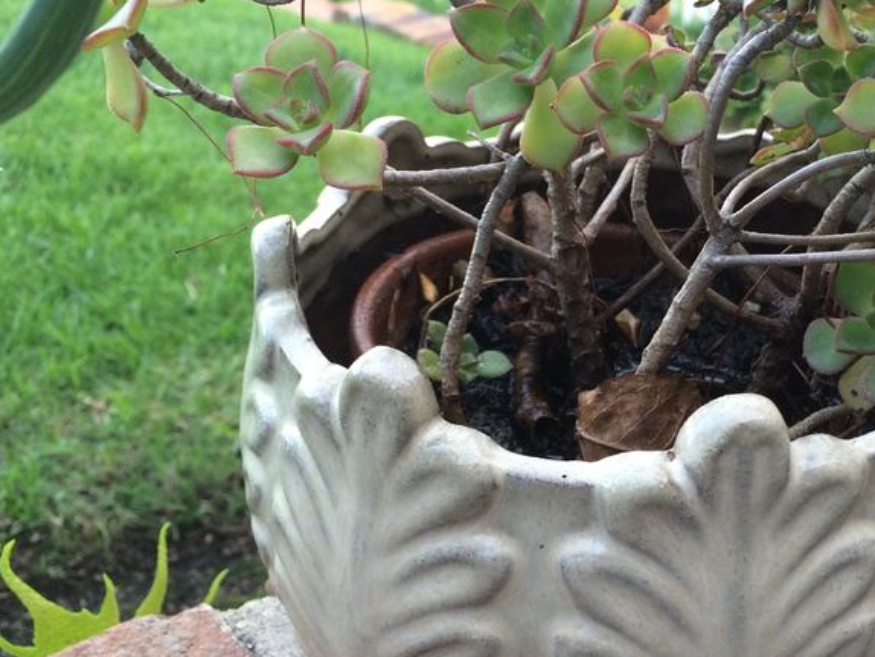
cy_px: 382
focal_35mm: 47
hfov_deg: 39.3
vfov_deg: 30.8
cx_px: 662
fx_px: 1189
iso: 64
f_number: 2.2
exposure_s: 1/120
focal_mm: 4.12
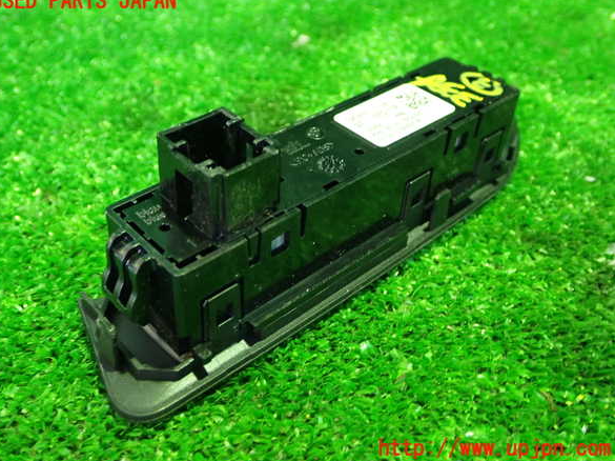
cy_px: 225
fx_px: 692
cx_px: 301
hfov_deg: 47.9
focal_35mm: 39
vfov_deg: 36.8
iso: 800
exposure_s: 1/13
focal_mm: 6.83
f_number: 2.7
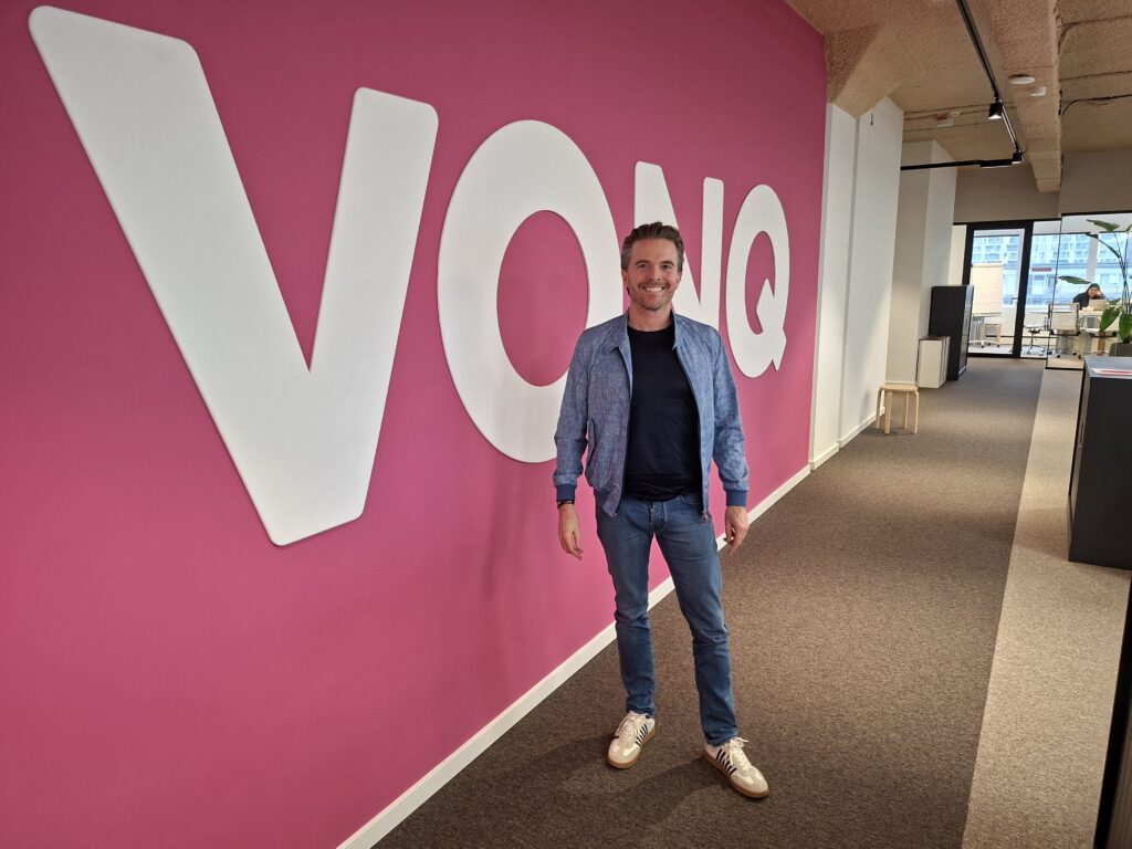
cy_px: 424
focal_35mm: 23
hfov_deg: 73.9
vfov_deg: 58.9
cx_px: 566
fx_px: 752
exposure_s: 1/50
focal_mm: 5.54
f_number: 1.8
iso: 250
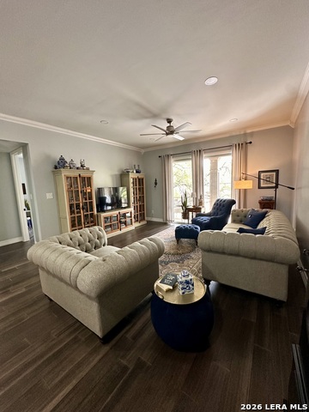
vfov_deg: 102.1
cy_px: 206
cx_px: 154
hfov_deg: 85.7
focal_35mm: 14
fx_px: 167
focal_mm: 2.22
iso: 320
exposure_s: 1/60
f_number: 2.2
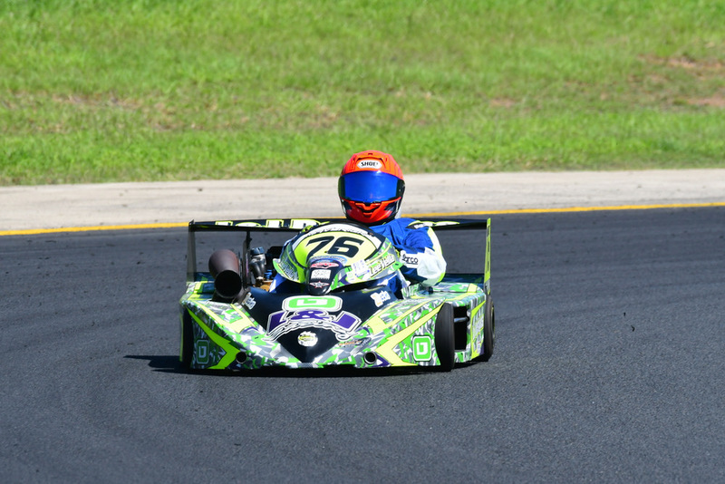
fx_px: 13598
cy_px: 242
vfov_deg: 2.0
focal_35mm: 675
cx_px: 362
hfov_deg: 3.1
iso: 500
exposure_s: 1/640
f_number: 11
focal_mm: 450
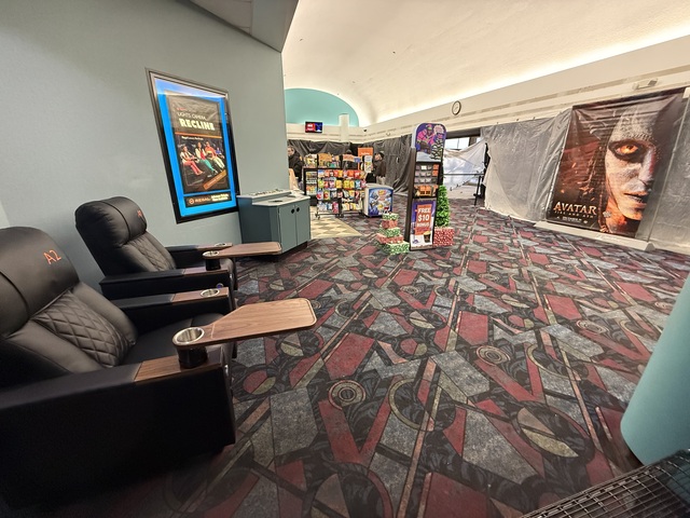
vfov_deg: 85.7
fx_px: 279
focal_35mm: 14
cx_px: 345
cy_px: 259
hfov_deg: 102.1
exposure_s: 1/60
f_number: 2.2
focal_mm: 2.22
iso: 800
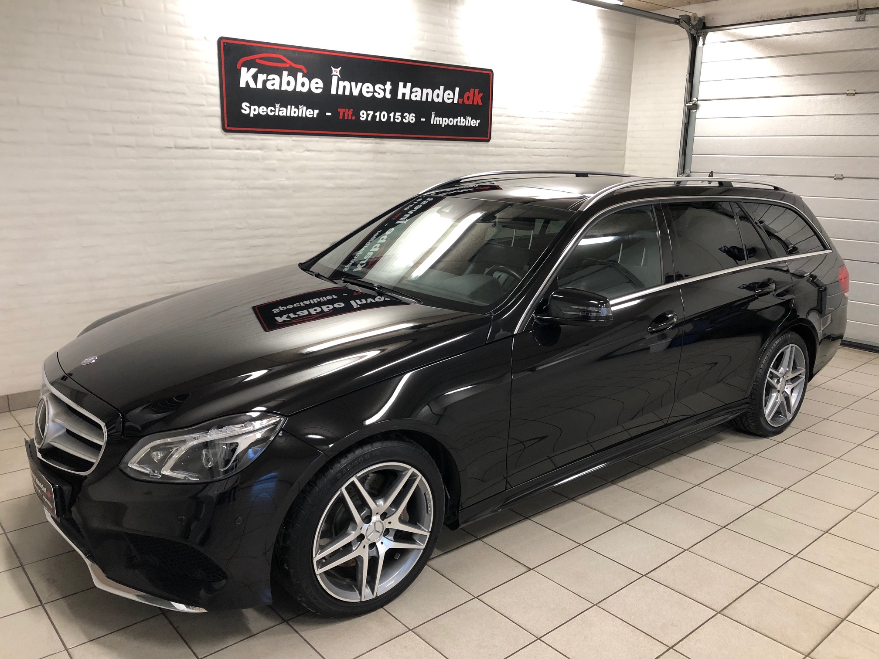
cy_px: 330
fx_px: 711
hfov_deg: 63.4
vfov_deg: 49.7
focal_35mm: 28
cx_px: 440
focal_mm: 3.99
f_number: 1.8
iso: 50
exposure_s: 1/17
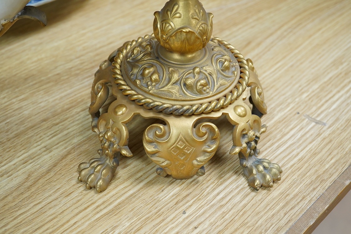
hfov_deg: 43.6
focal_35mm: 45
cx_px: 176
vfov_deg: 29.9
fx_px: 439
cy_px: 117
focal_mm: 30
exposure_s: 1/200
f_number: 8
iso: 2500
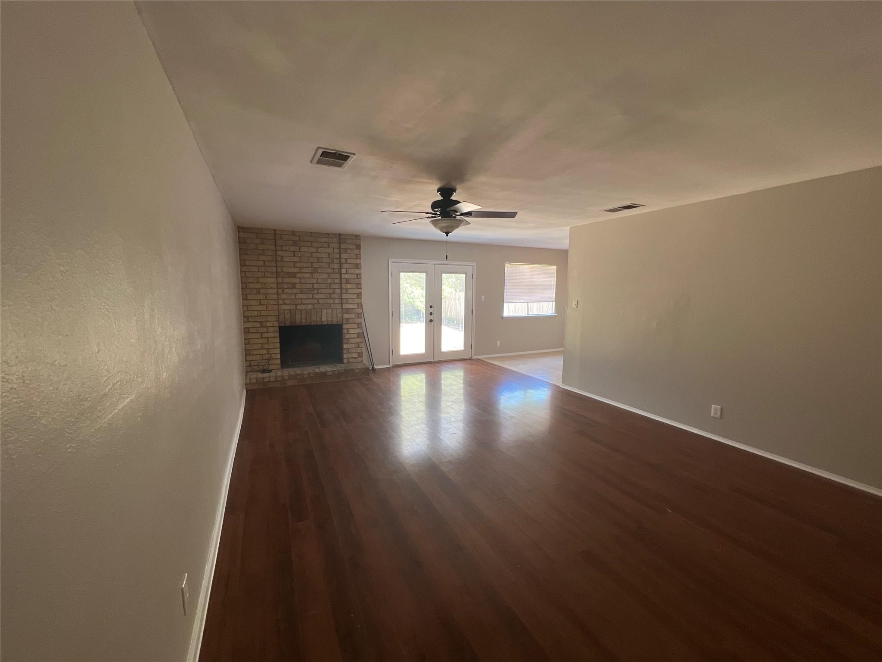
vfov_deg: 89.9
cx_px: 441
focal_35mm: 13
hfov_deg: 106.2
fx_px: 331
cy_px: 331
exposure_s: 1/40
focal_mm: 1.57
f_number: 1.8
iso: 64
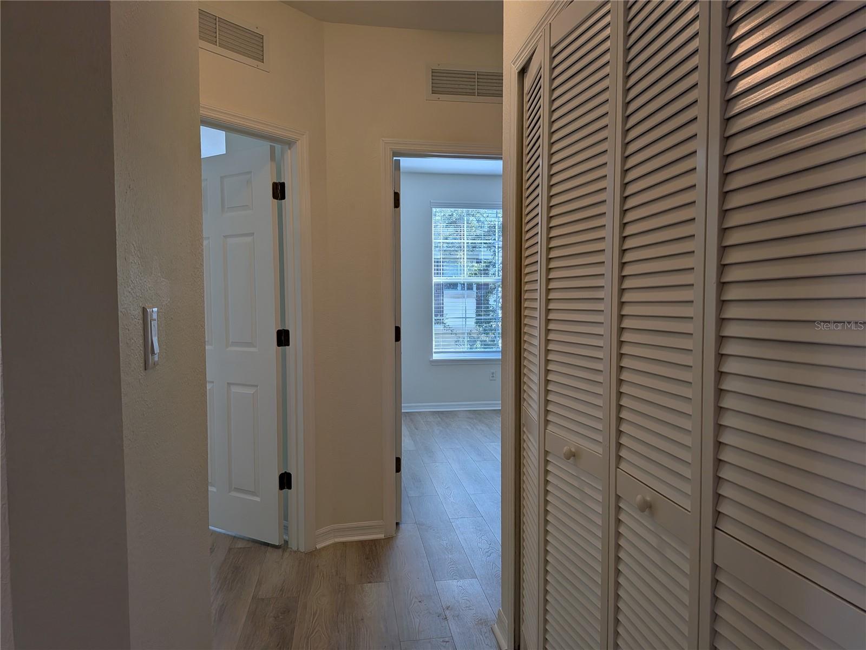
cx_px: 433
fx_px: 600
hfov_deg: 71.6
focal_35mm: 24
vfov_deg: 56.8
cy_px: 325
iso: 34
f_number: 1.7
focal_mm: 4.53
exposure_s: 1/1041
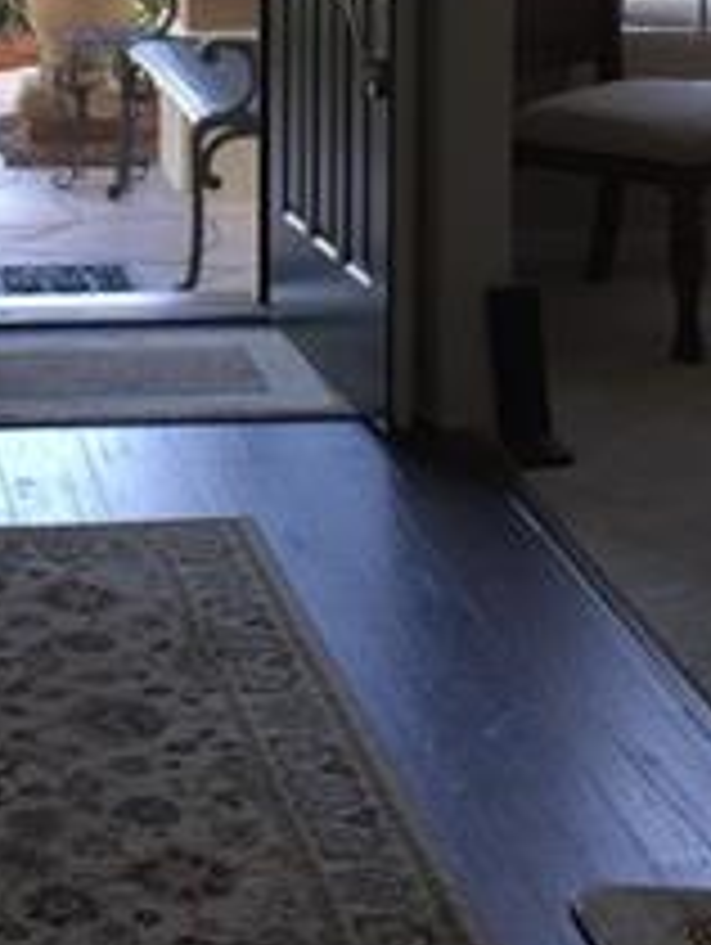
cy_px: -135
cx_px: -108
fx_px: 2897
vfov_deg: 17.8
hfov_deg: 13.7
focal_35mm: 106
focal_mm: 4.15
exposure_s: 1/40
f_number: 2.2
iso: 32
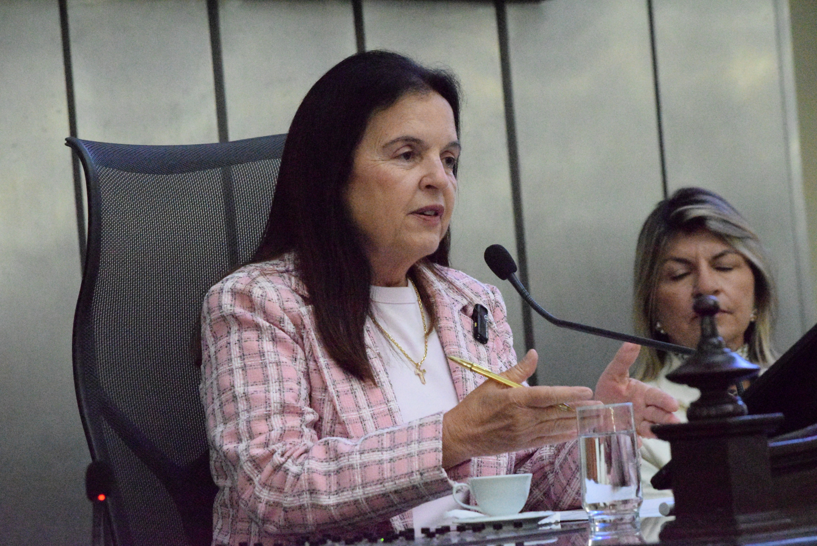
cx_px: 408
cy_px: 273
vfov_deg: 7.6
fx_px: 4088
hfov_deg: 11.4
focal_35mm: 180
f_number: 8
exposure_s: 1/400
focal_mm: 120
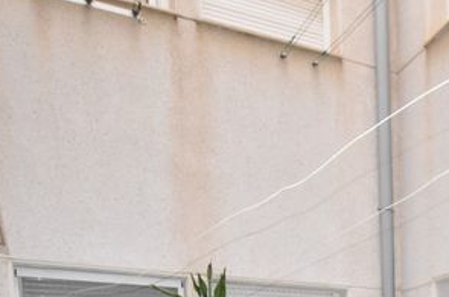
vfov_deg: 22.3
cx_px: 404
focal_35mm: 48
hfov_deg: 38.4
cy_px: 461
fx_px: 597
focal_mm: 10
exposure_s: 1/200
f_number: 3.5
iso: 1400
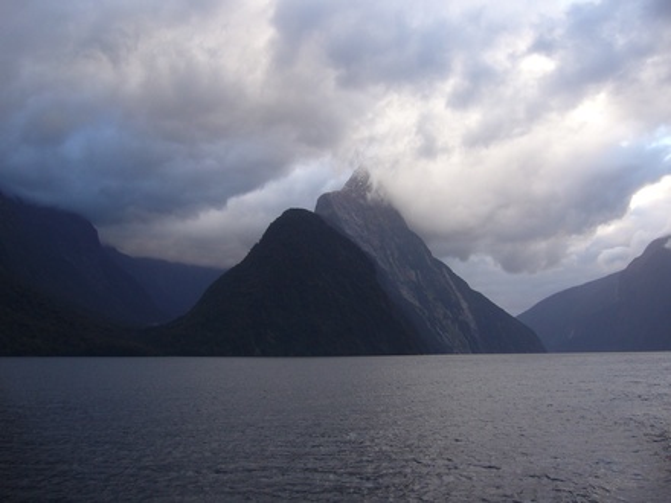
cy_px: 252
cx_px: 336
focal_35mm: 35
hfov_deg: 52.6
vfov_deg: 40.7
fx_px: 678
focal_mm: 5.8
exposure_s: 1/160
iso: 80
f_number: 2.8
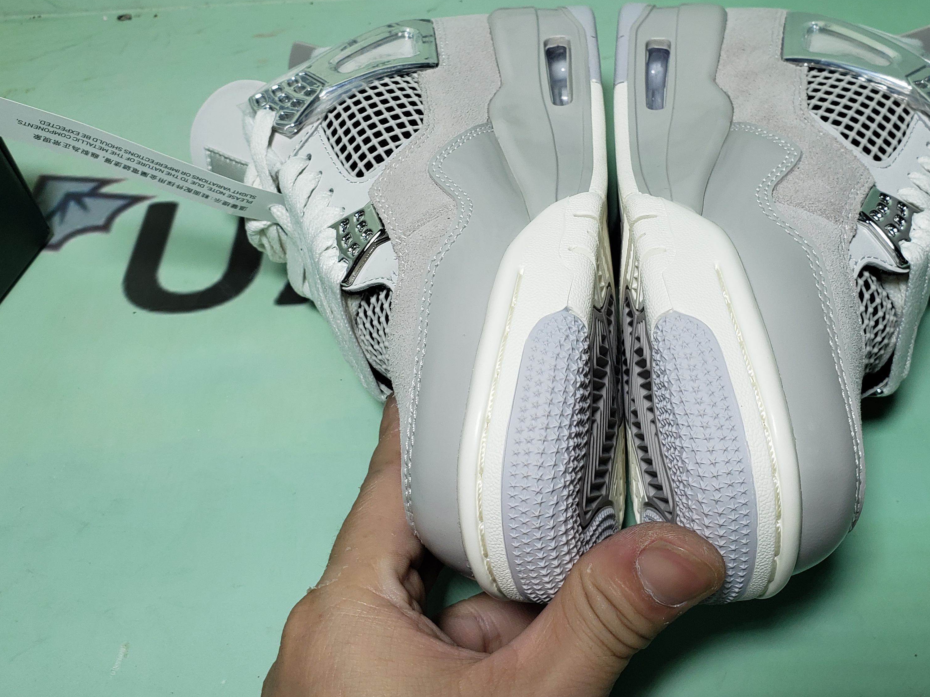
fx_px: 940
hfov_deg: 52.5
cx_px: 515
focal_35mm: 35
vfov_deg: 40.2
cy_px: 237
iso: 50
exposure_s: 1/288
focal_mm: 4.3
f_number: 2.4
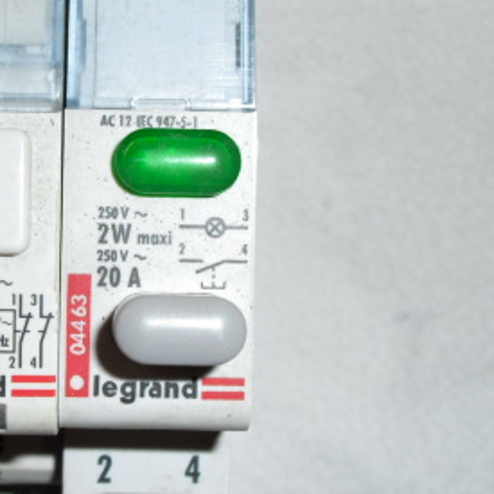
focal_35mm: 74
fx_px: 1195
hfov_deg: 22.9
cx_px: 66
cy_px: 212
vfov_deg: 23.3
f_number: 3.1
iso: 64
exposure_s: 1/60
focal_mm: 6.3
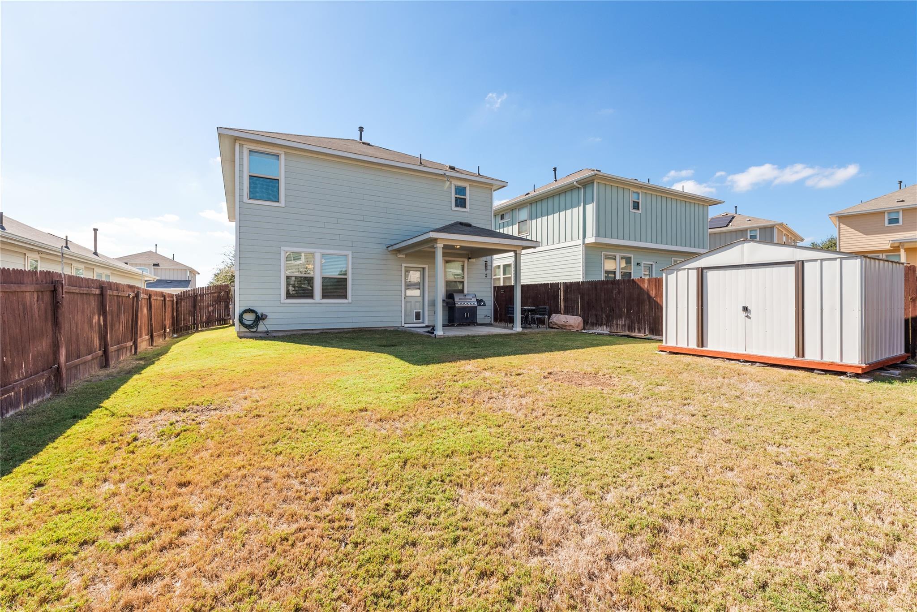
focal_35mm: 15
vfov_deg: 77.3
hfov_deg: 100.4
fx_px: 382
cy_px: 306
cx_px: 458
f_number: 8
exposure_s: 1/400
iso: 400
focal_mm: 15
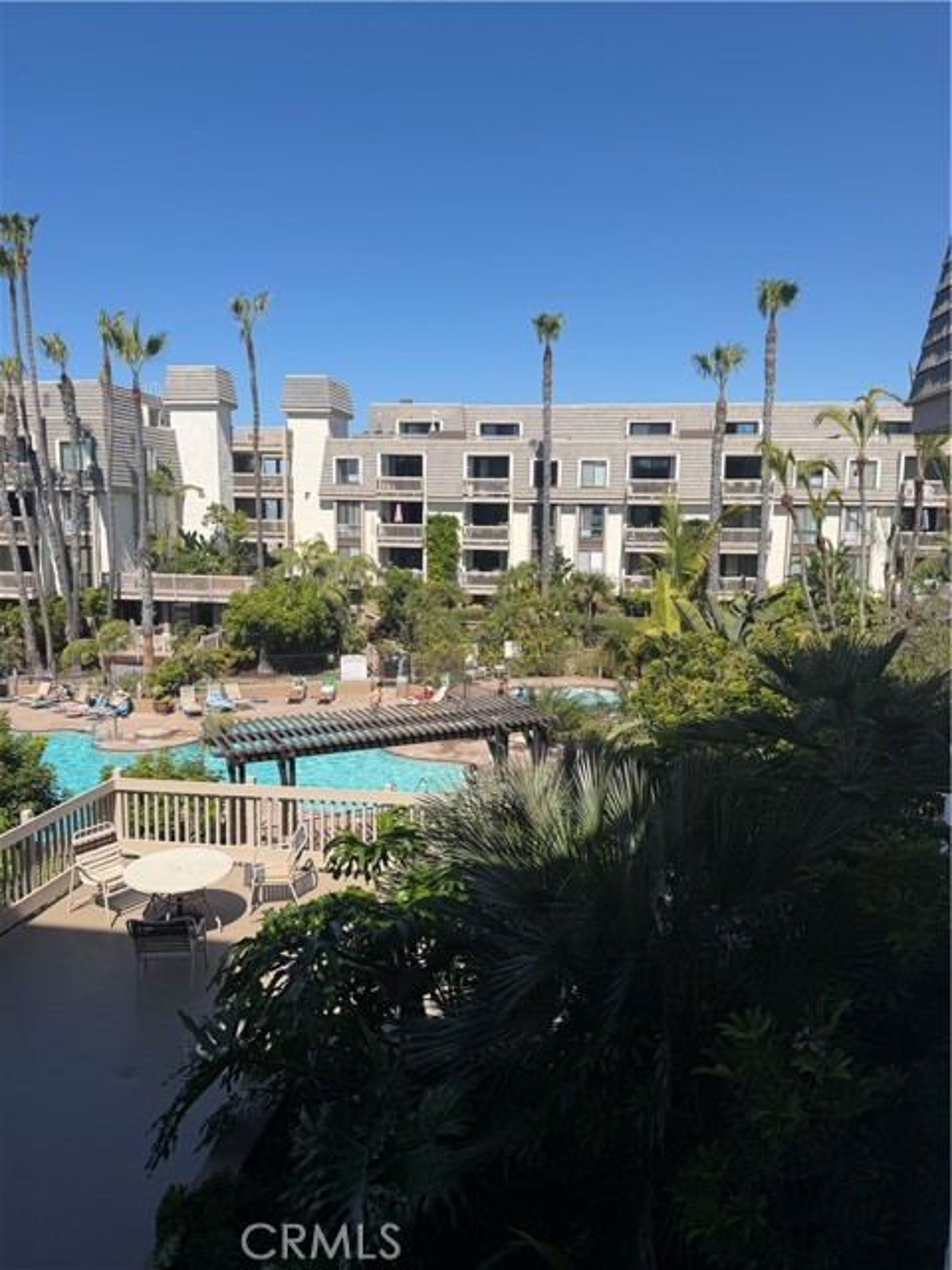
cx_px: 476
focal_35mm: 24
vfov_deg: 71.6
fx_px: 880
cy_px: 635
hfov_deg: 56.8
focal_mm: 6.76
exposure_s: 1/5319
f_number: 1.78
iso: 80
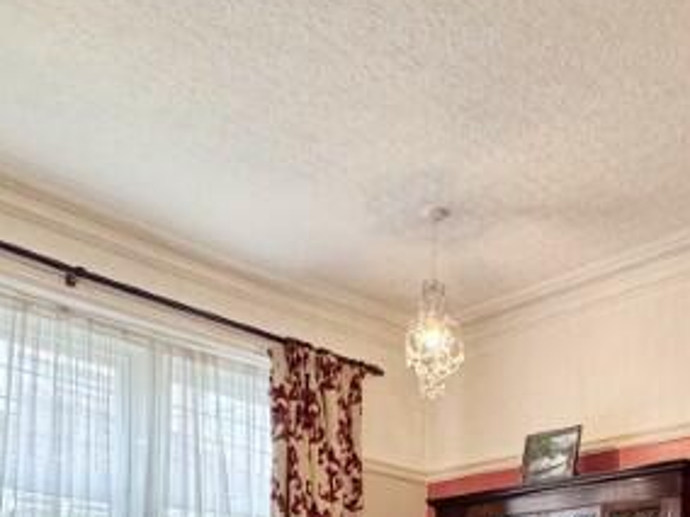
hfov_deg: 43.8
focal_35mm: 42
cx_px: 490
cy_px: 629
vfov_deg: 29.3
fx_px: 837
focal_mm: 2.22
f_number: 2.2
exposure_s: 1/100
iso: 320
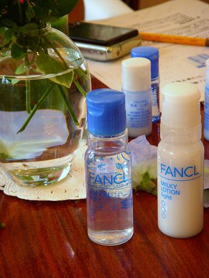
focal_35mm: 114
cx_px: 104
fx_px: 917
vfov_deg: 17.3
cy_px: 139
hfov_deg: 13.0
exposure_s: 1/40
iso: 200
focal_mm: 18.9
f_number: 4.2
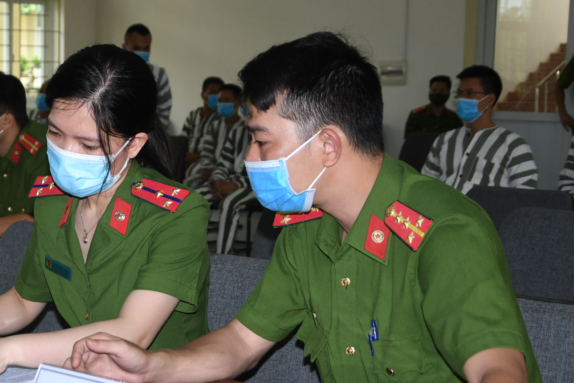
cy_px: 204
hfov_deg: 22.6
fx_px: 1403
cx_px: 70
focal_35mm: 88
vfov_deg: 15.5
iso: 500
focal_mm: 32
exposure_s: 1/200
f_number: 4.5
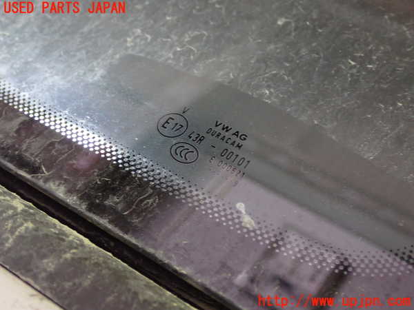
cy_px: 155
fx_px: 526
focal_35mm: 44
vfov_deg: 32.9
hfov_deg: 42.9
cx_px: 207
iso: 800
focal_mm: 7.84
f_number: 2.9
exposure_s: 1/15
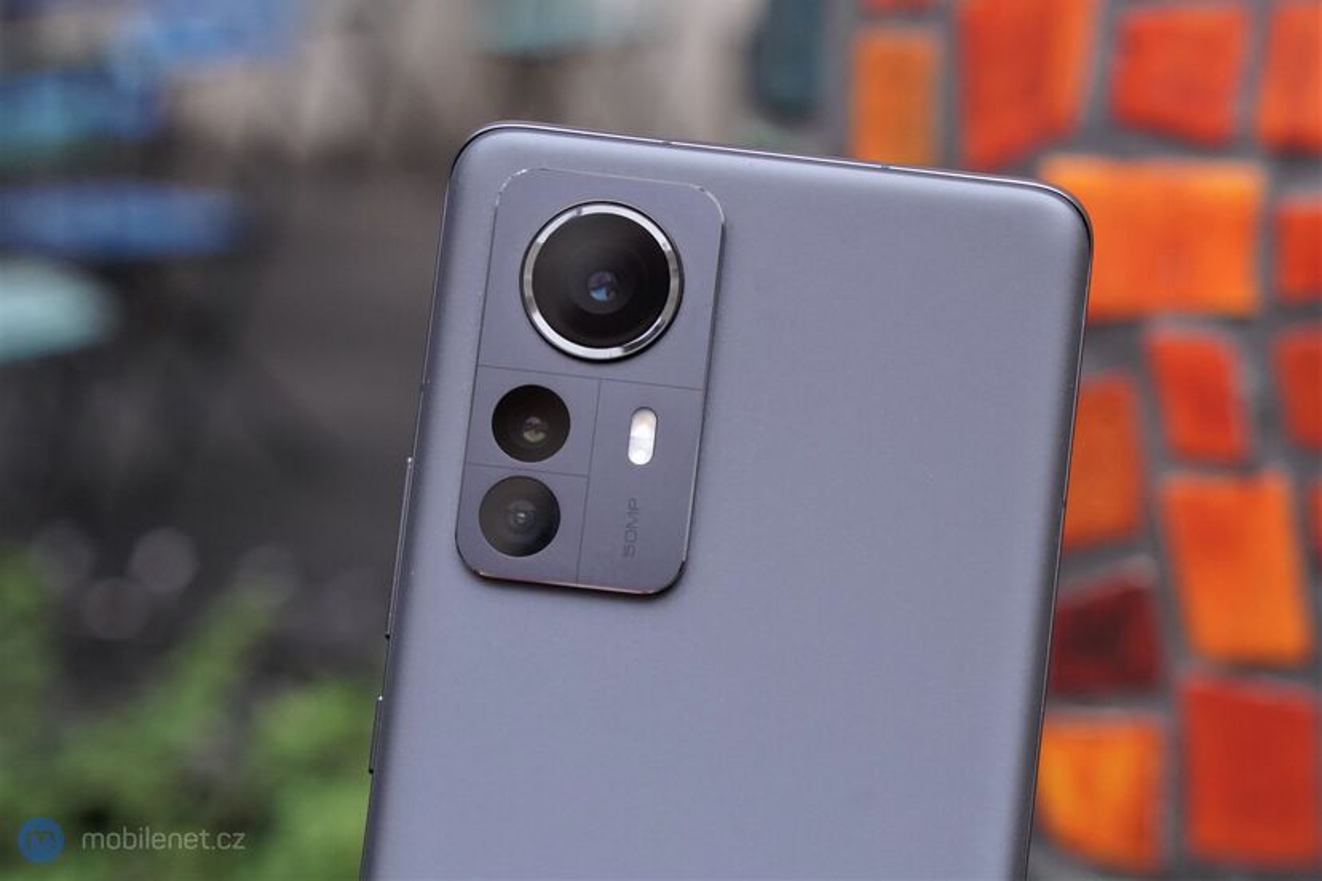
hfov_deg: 37.5
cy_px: 440
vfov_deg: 25.5
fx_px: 1946
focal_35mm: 53
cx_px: 661
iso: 2500
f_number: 6.3
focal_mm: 53
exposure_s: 1/200
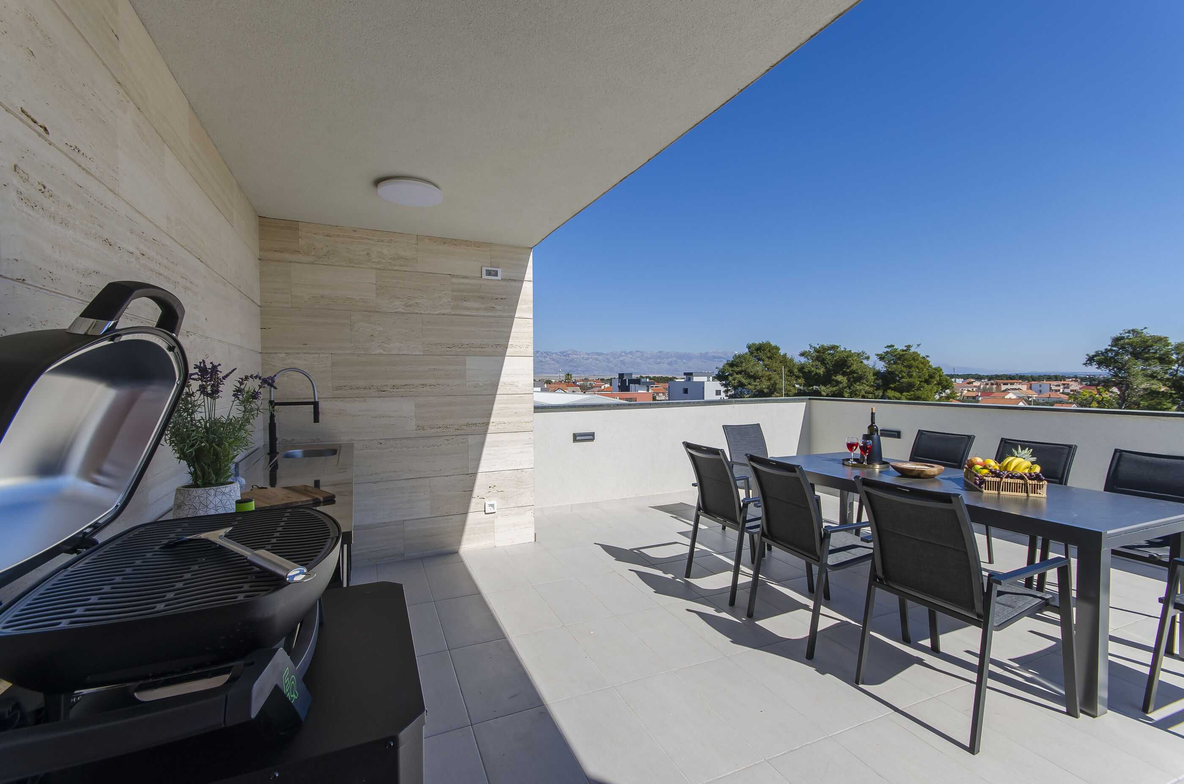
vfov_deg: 77.1
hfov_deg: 100.5
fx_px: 492
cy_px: 392
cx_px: 592
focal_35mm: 15
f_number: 9
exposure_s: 1/320
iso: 100
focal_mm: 10
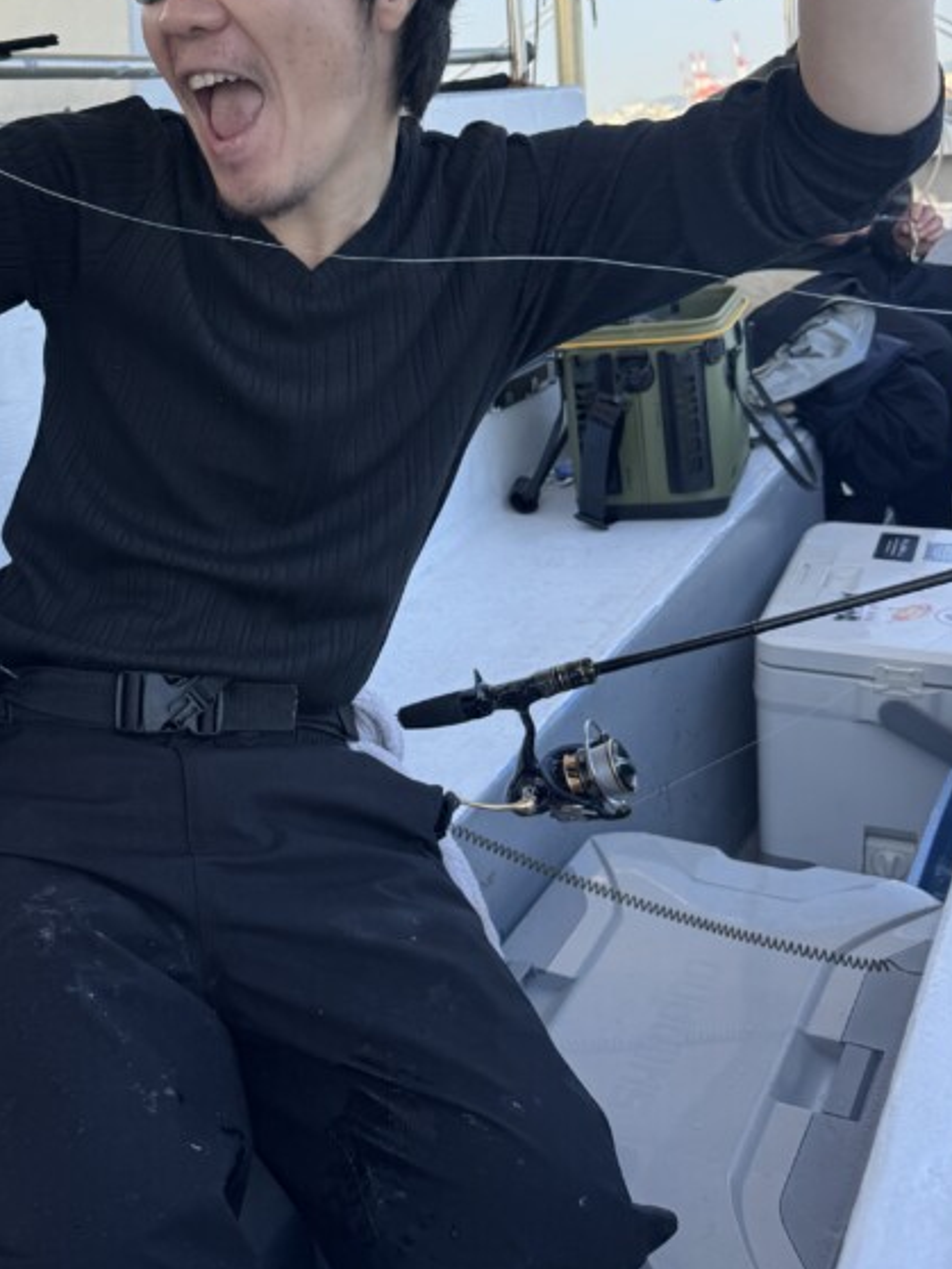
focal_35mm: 43
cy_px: 484
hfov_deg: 32.7
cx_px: 195
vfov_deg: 43.5
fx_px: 1576
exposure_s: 1/832
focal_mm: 6.76
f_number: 1.78
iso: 80
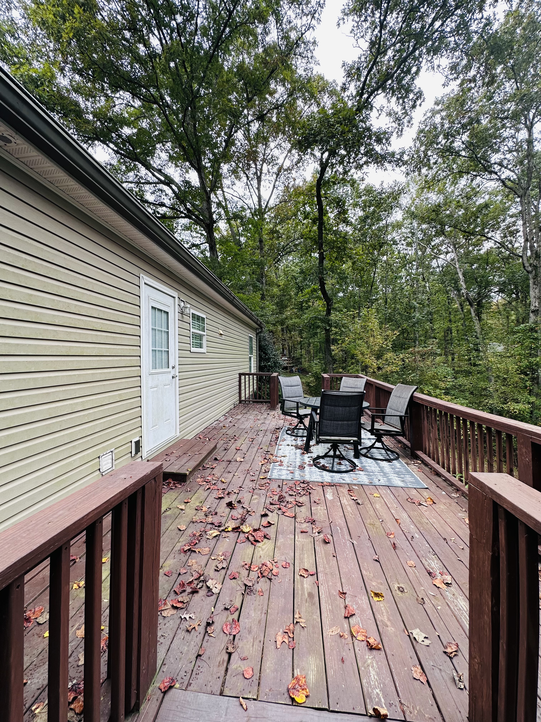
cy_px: 361
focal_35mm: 14
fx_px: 292
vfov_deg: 102.1
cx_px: 270
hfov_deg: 85.7
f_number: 2.2
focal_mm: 2.22
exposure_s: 1/108
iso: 40
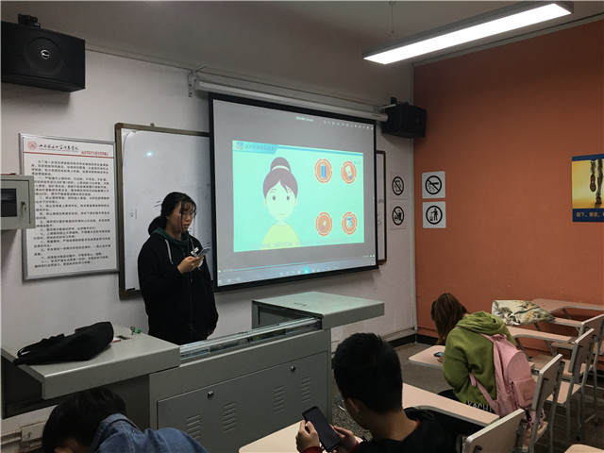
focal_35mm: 29
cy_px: 226
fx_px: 506
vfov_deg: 48.2
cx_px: 302
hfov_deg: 61.7
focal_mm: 4.15
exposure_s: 1/33
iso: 40
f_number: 2.2
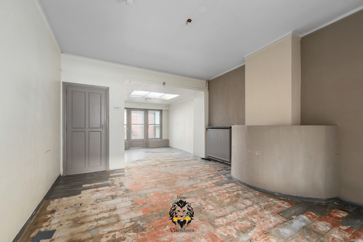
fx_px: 141
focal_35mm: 14
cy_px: 121
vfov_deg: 81.2
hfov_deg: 104.3
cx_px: 182
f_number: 11
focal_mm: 14
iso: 250
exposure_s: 1/250
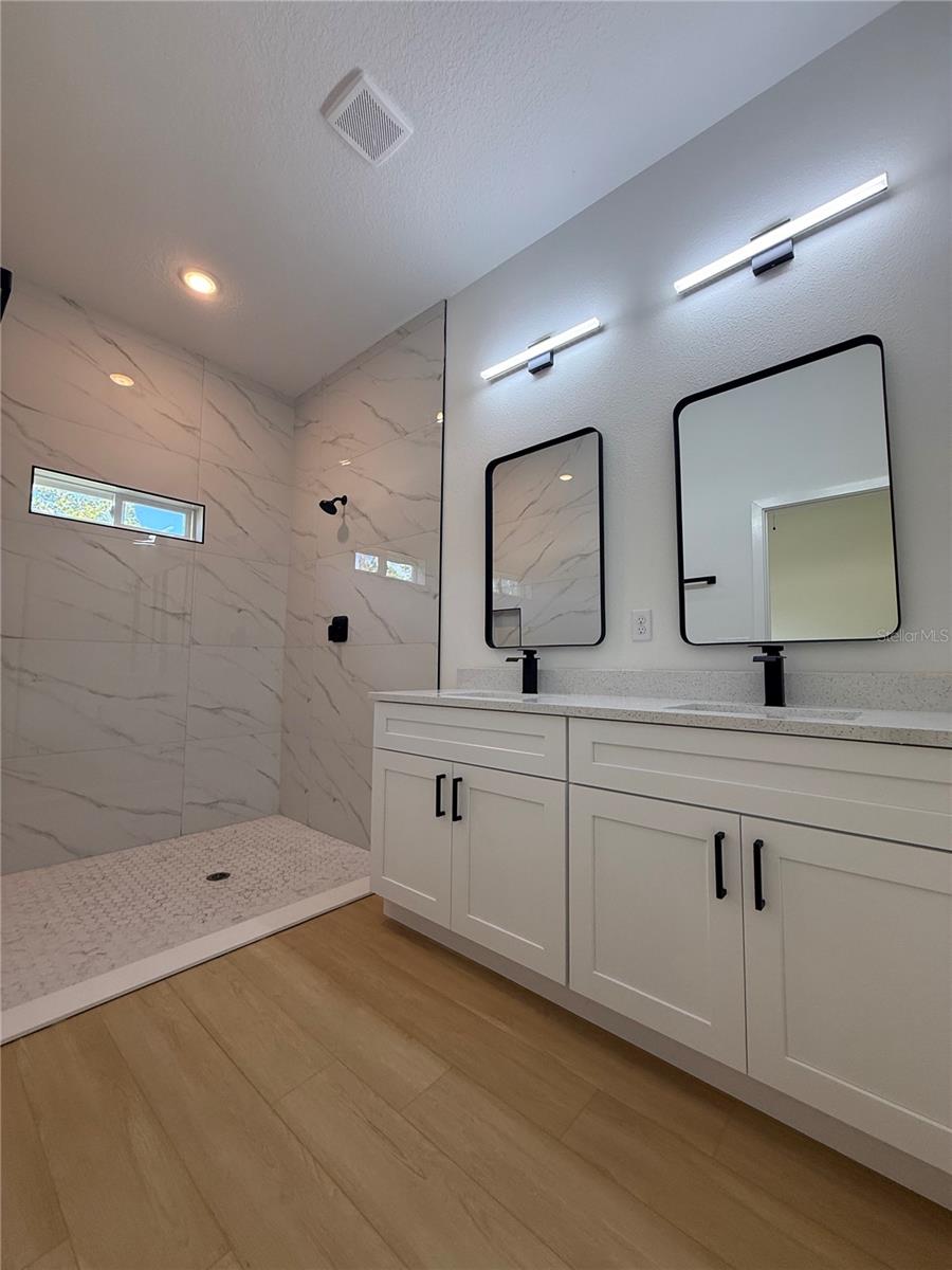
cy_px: 635
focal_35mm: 14
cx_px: 476
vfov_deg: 102.1
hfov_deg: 85.7
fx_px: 513
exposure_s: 1/120
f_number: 2.2
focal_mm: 2.22
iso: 160
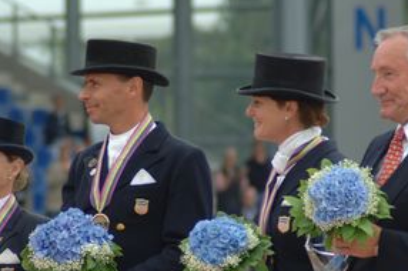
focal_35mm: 672
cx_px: 171
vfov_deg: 2.0
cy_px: 243
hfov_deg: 3.1
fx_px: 7607
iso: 200
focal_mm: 200
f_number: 5.6
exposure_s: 1/250
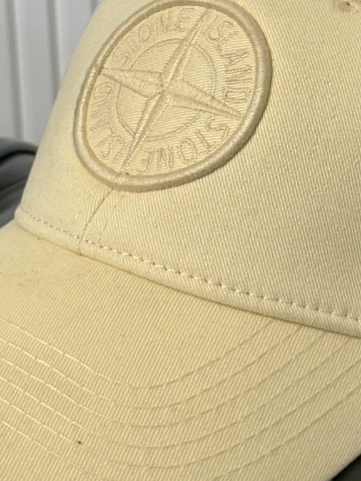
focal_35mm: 133
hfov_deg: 11.1
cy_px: 47
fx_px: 1850
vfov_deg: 14.7
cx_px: 222
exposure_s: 1/130
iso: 50
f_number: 1.78
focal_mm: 6.86
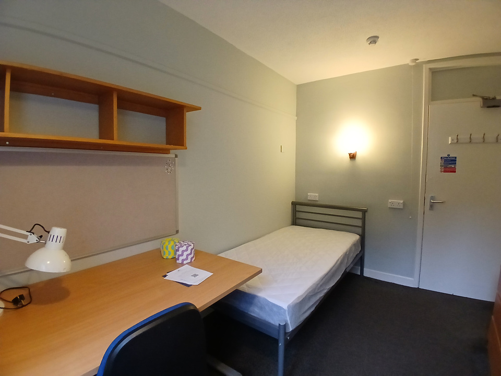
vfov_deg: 74.7
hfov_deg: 91.0
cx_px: 250
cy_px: 188
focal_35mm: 17
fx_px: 246
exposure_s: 1/33.3
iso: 320
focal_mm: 1.4
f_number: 2.2
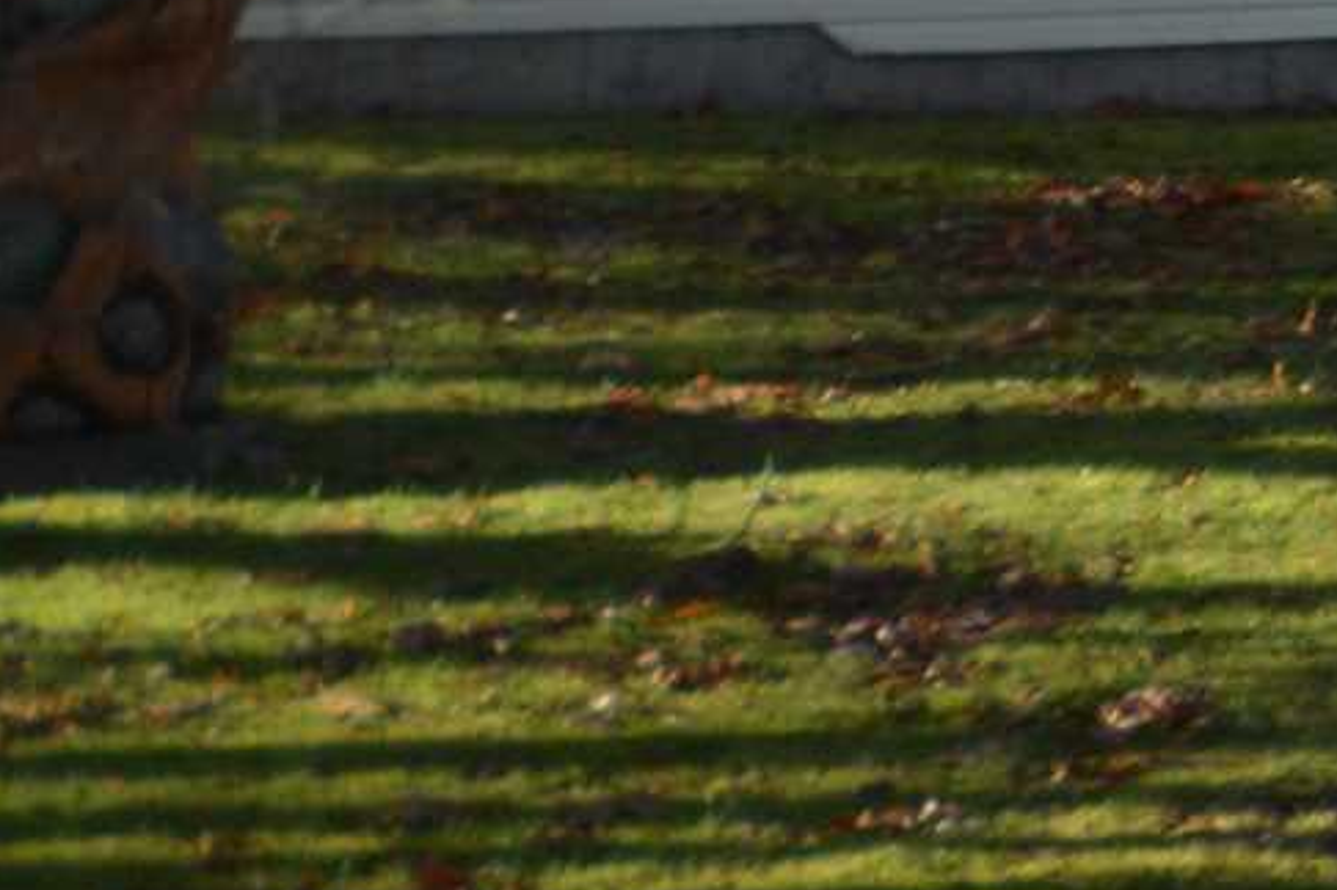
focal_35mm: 95
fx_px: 3527
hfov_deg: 12.4
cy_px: -705
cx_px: 3741
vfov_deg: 13.0
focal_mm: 10
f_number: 4
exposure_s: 1/1000
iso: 400
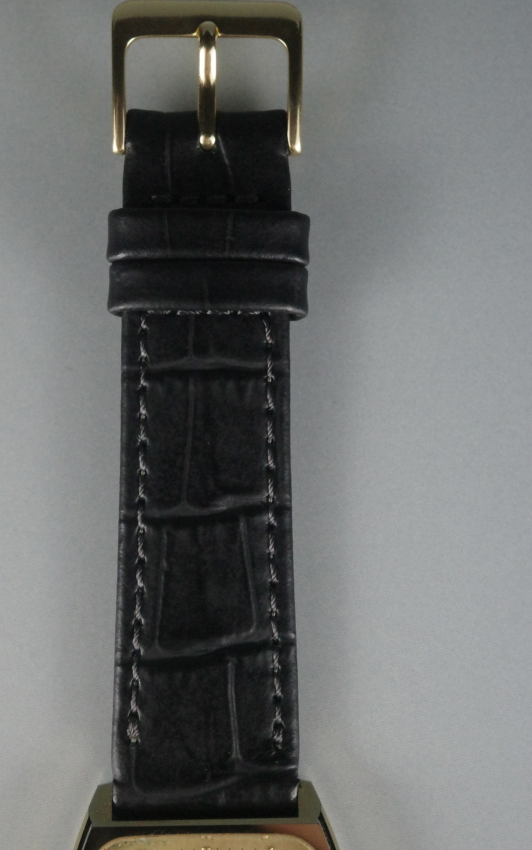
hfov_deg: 20.3
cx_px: 212
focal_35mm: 64
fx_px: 1485
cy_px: 421
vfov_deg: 32.0
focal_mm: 26
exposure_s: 1/640
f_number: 5.6
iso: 5000
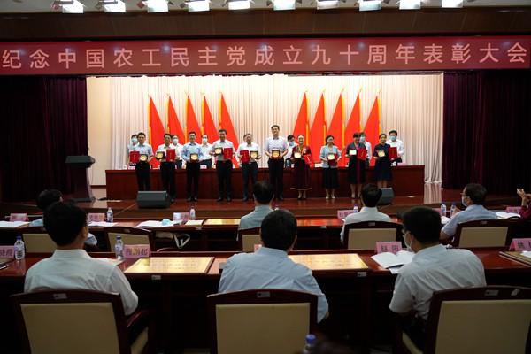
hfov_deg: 73.7
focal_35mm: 24
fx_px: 354
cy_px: 177
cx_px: 266
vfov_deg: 53.1
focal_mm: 24
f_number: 4
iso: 1000
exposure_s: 1/160
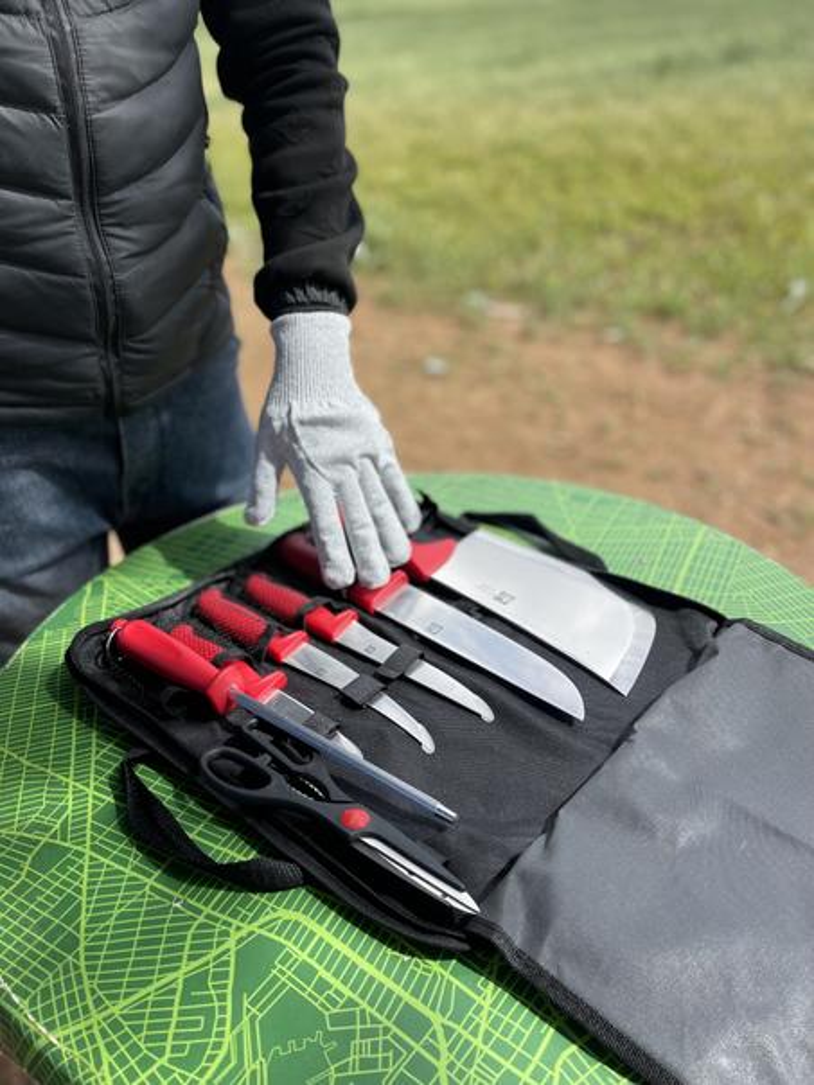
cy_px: 542
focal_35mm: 26
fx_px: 815
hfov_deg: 53.1
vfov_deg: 67.3
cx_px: 407
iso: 50
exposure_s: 1/2387
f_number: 1.6
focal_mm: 5.1
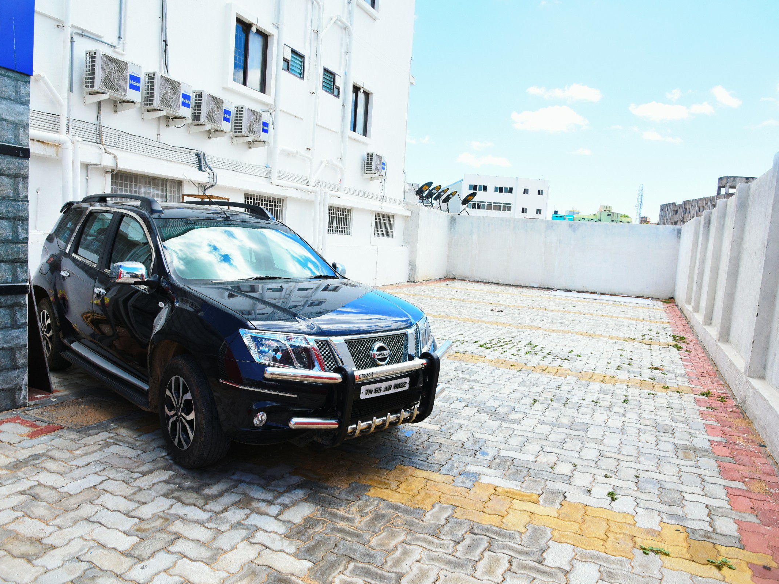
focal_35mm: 26
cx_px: 373
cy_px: 292
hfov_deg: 67.3
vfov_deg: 53.1
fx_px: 585
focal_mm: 24
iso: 320
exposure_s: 1/125
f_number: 11
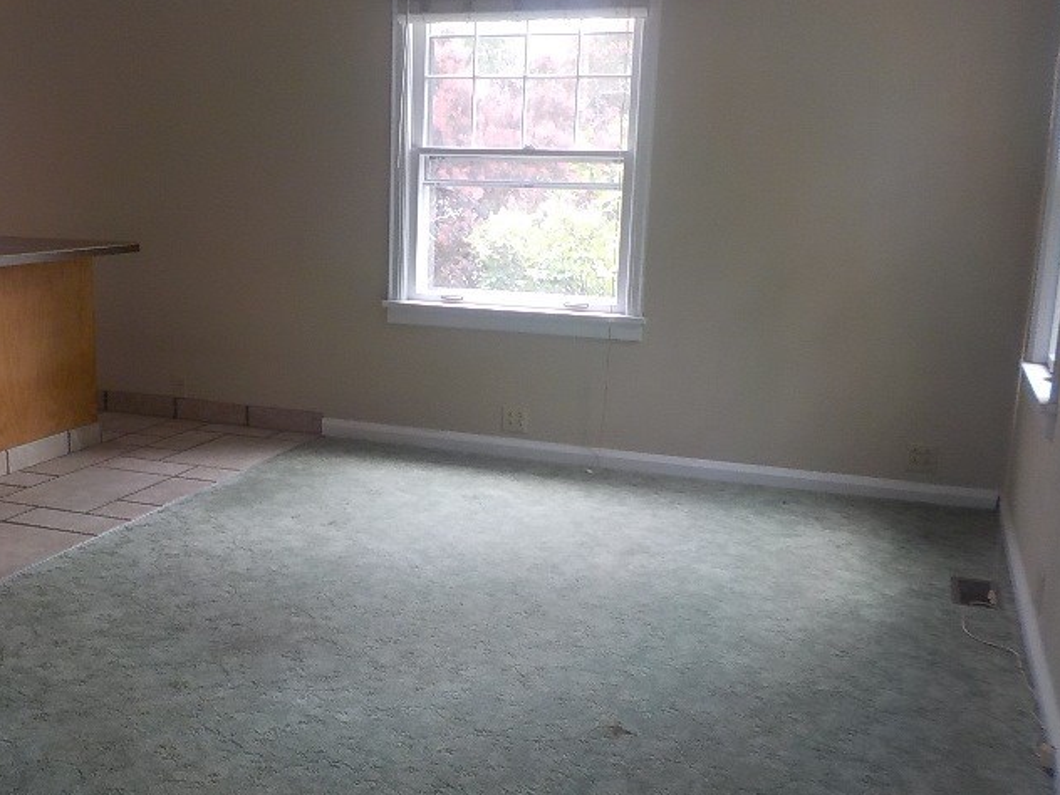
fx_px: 1164
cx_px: 398
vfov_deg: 37.7
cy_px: 423
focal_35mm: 38
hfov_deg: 48.5
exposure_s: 1/40
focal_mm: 4.1
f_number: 3.3
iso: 125
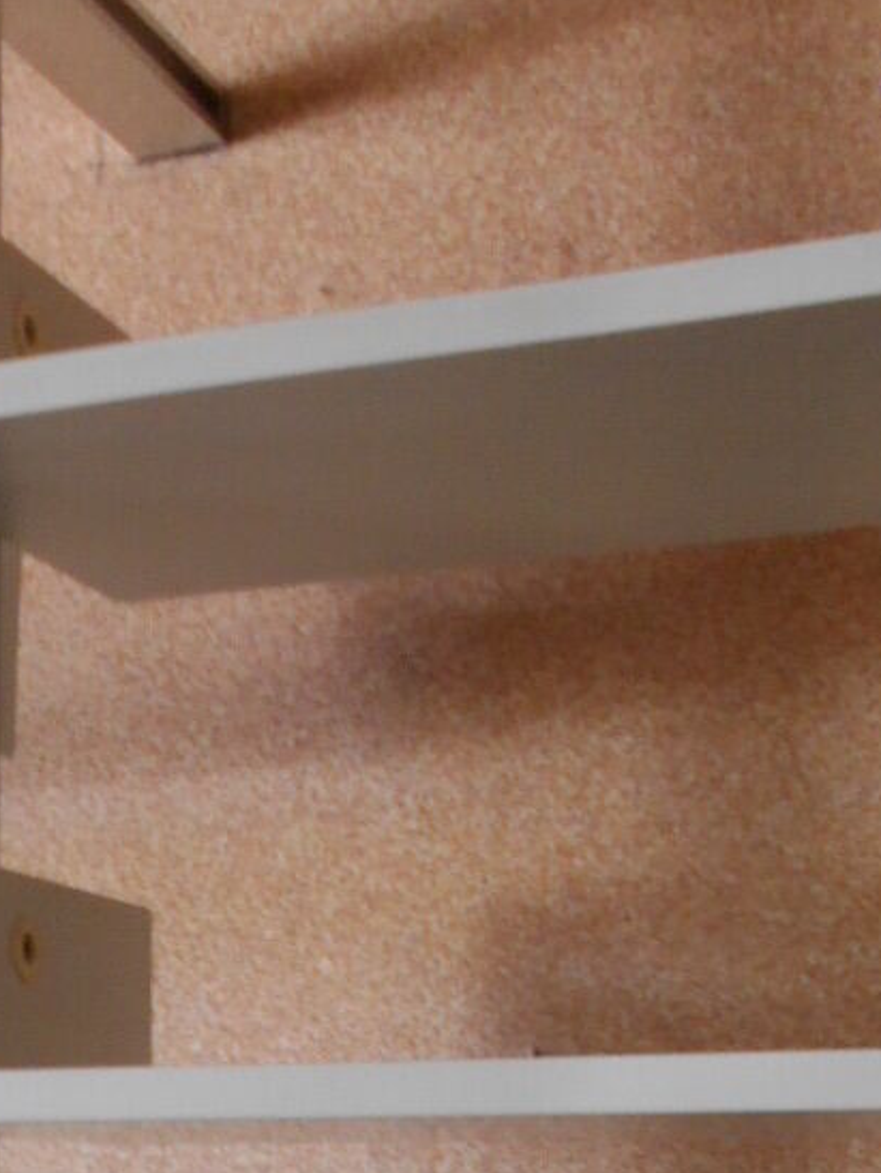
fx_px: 2576
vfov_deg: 22.8
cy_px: 1527
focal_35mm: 76
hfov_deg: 18.8
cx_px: -30
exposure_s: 1/30
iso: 220
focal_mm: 4.6
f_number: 3.2
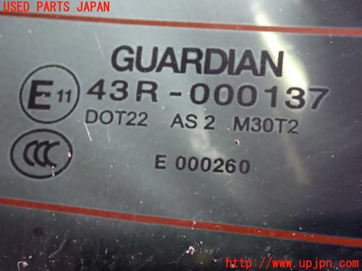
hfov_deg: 27.4
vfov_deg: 20.7
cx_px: 181
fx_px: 742
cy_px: 136
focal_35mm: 71
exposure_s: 1/30
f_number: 3.9
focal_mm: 12.73
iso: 800
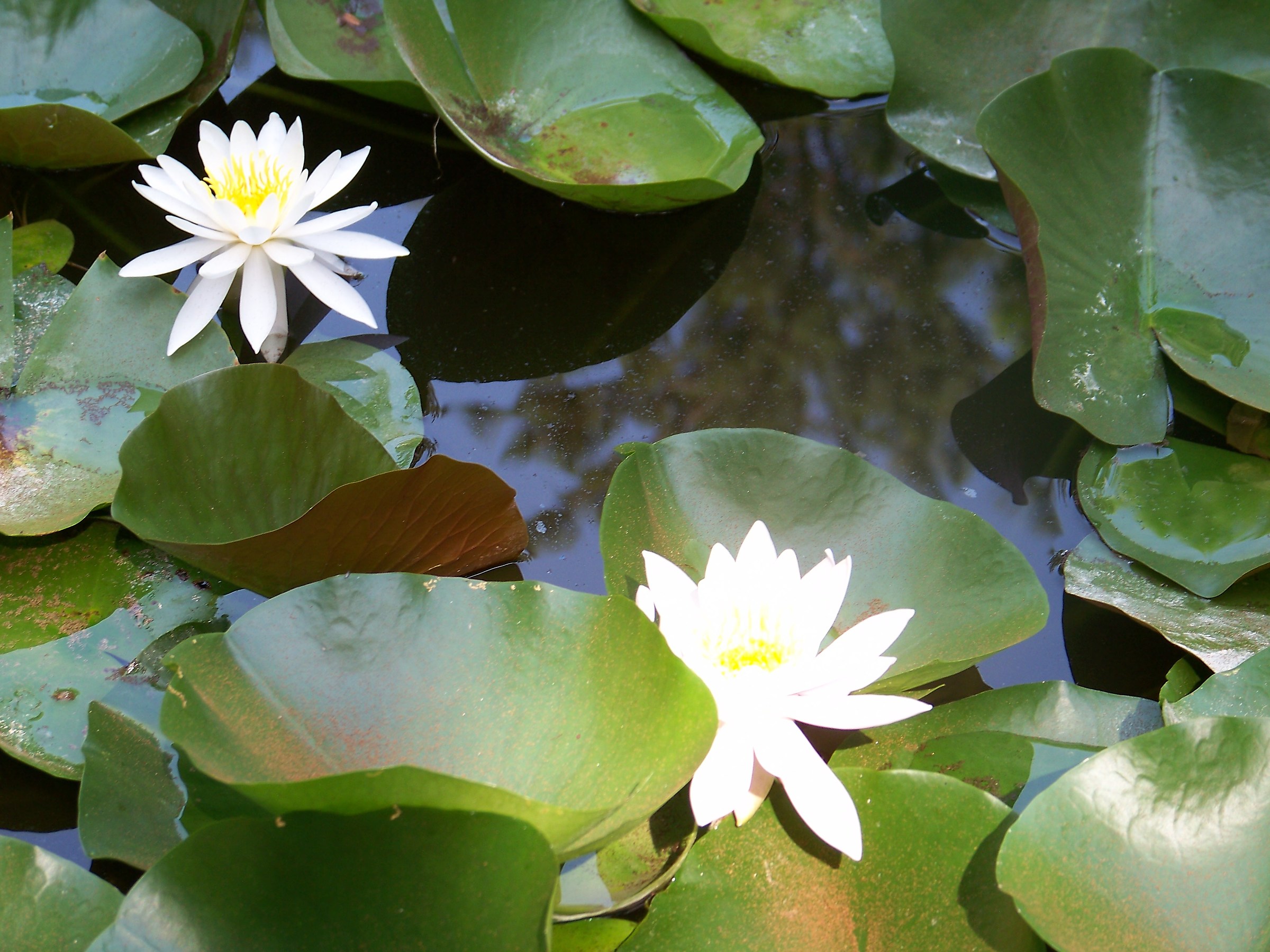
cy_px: 476
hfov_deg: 15.9
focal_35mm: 124
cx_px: 635
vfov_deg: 12.0
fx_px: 4549
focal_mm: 21.1
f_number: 3.2
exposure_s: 1/50
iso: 64
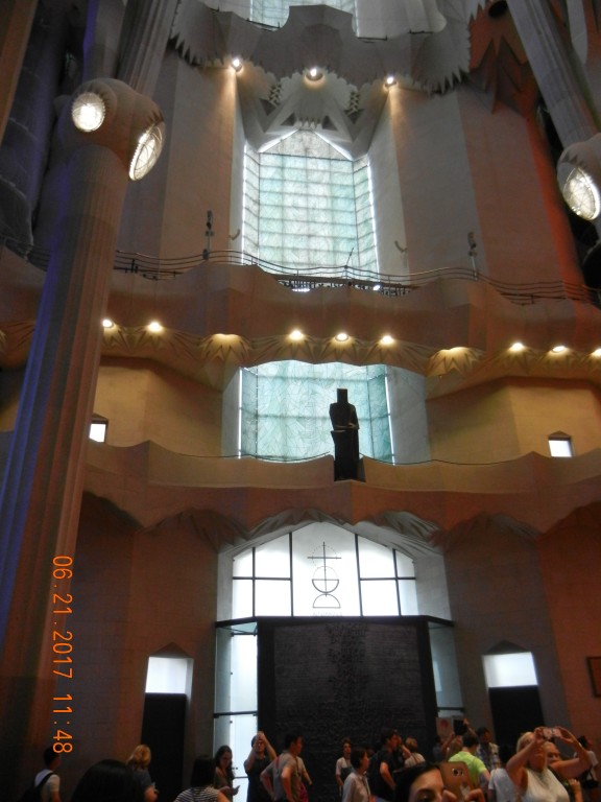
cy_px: 401
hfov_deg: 46.8
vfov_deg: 60.0
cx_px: 300
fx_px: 694
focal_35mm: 30
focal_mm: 5.4
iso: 640
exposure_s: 1/52.6
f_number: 3.5
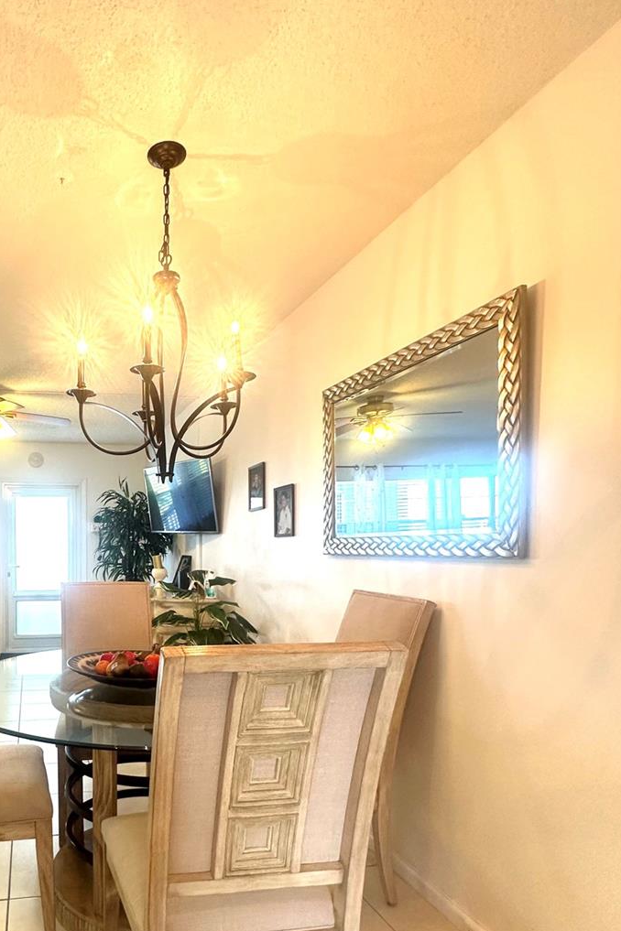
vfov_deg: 77.6
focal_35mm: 22
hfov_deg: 53.0
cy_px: 564
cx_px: 114
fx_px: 569
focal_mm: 2.22
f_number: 2.2
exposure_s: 1/120
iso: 200
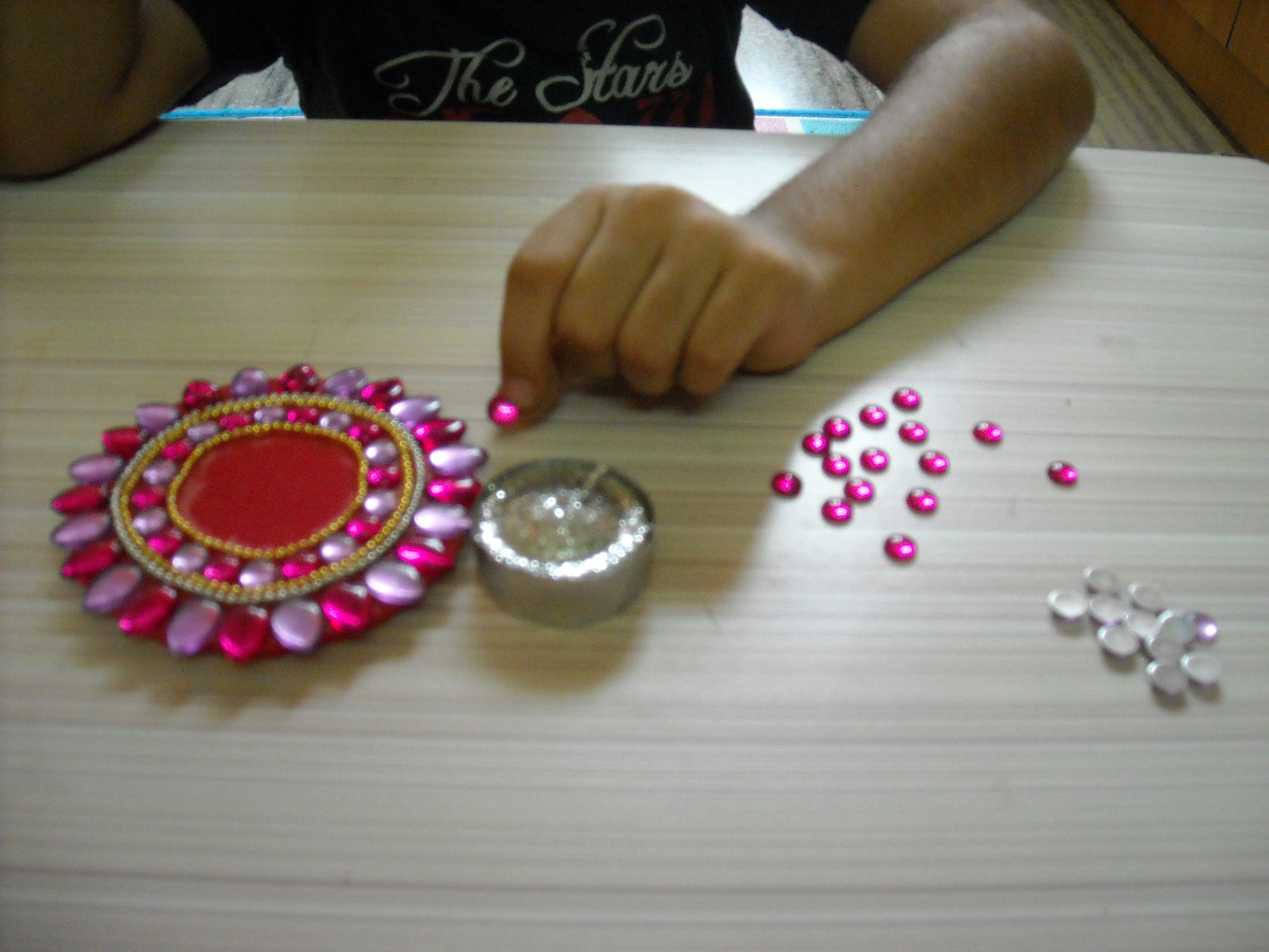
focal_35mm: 35
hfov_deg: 52.6
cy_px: 476
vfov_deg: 40.7
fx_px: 1283
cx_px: 634
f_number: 2.8
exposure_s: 1/35
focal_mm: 5.7
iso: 400
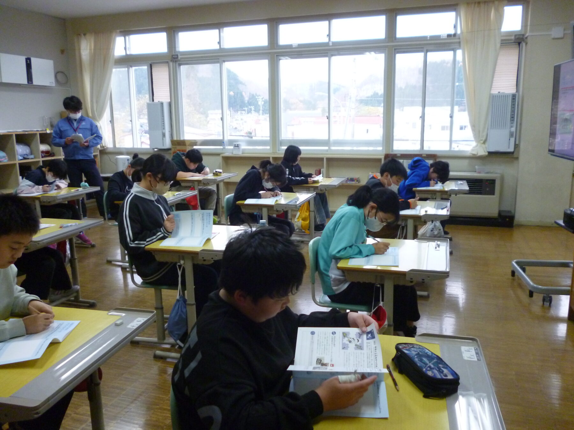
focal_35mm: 28
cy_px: 215
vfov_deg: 49.7
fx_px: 464
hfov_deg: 63.4
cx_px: 287
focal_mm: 5
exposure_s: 1/40
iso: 400
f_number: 3.1
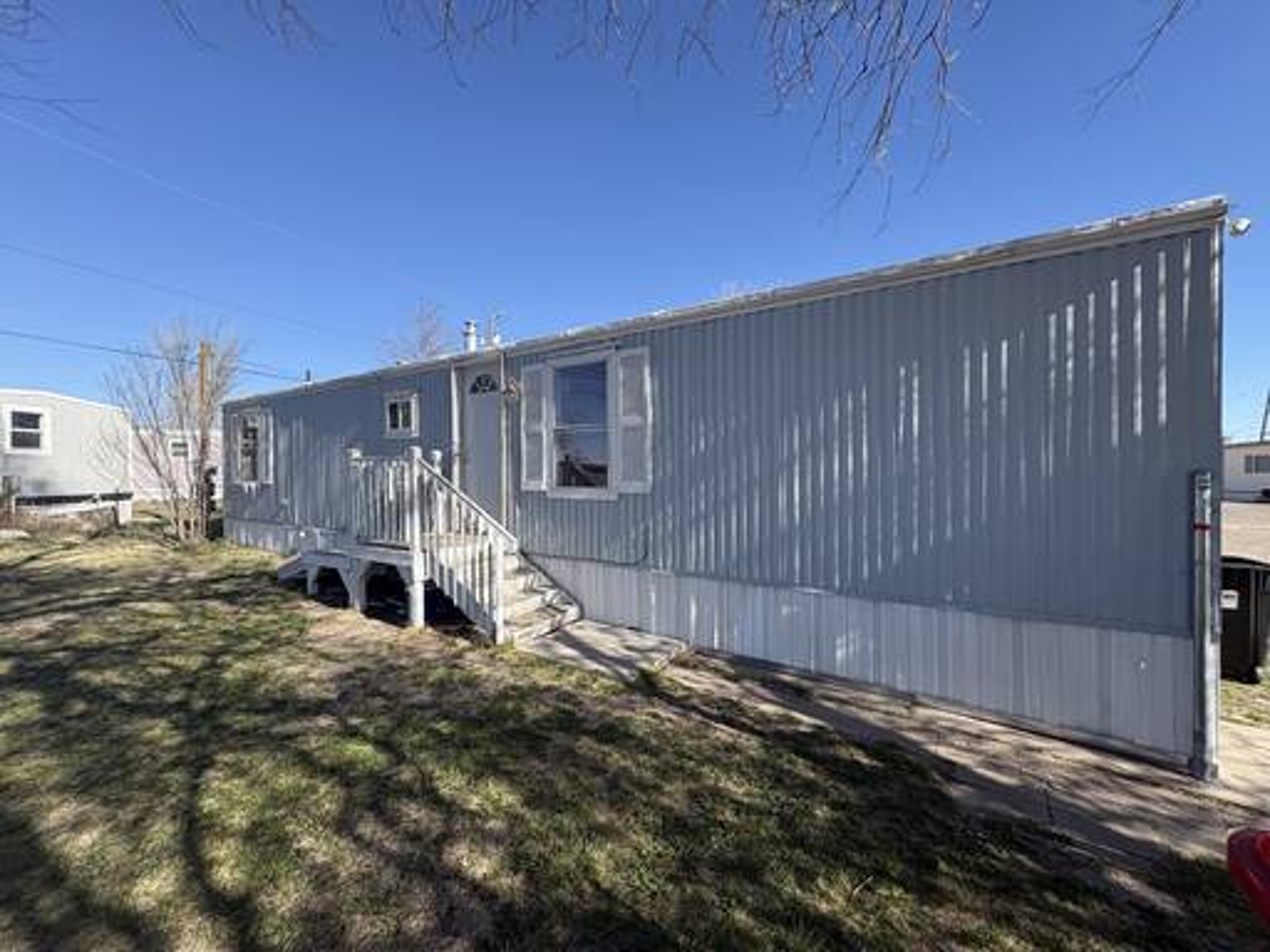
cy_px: 476
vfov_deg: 85.7
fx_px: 514
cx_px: 635
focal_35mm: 14
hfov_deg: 102.1
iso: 40
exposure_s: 1/980
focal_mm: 2.22
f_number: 2.2
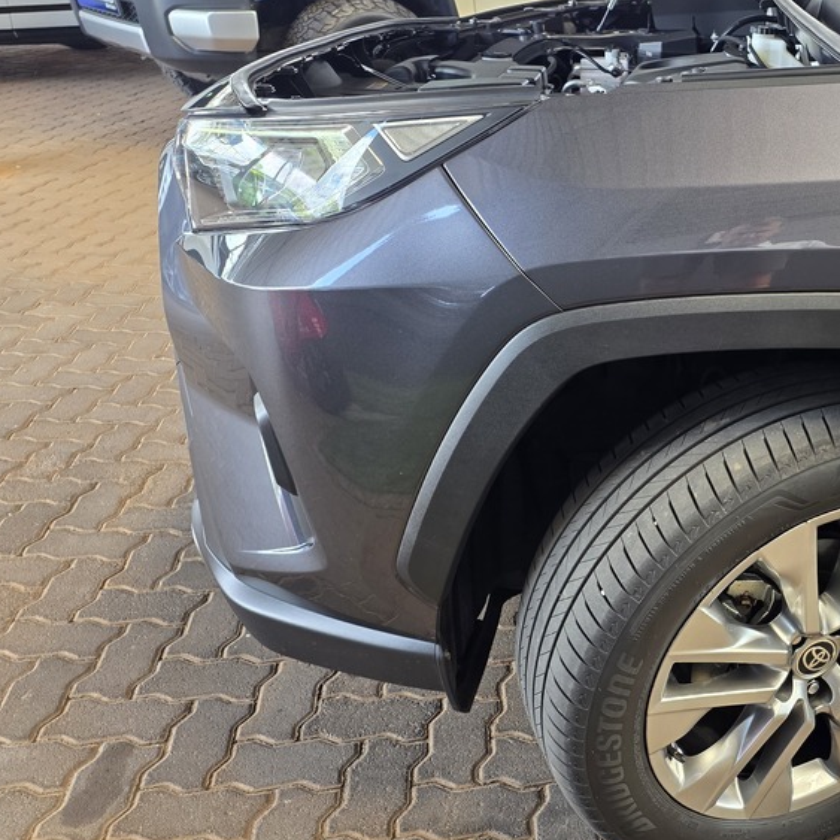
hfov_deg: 41.6
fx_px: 1016
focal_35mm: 37
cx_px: 746
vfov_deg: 44.7
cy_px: 498
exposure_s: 1/180
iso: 125
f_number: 1.7
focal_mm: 6.25
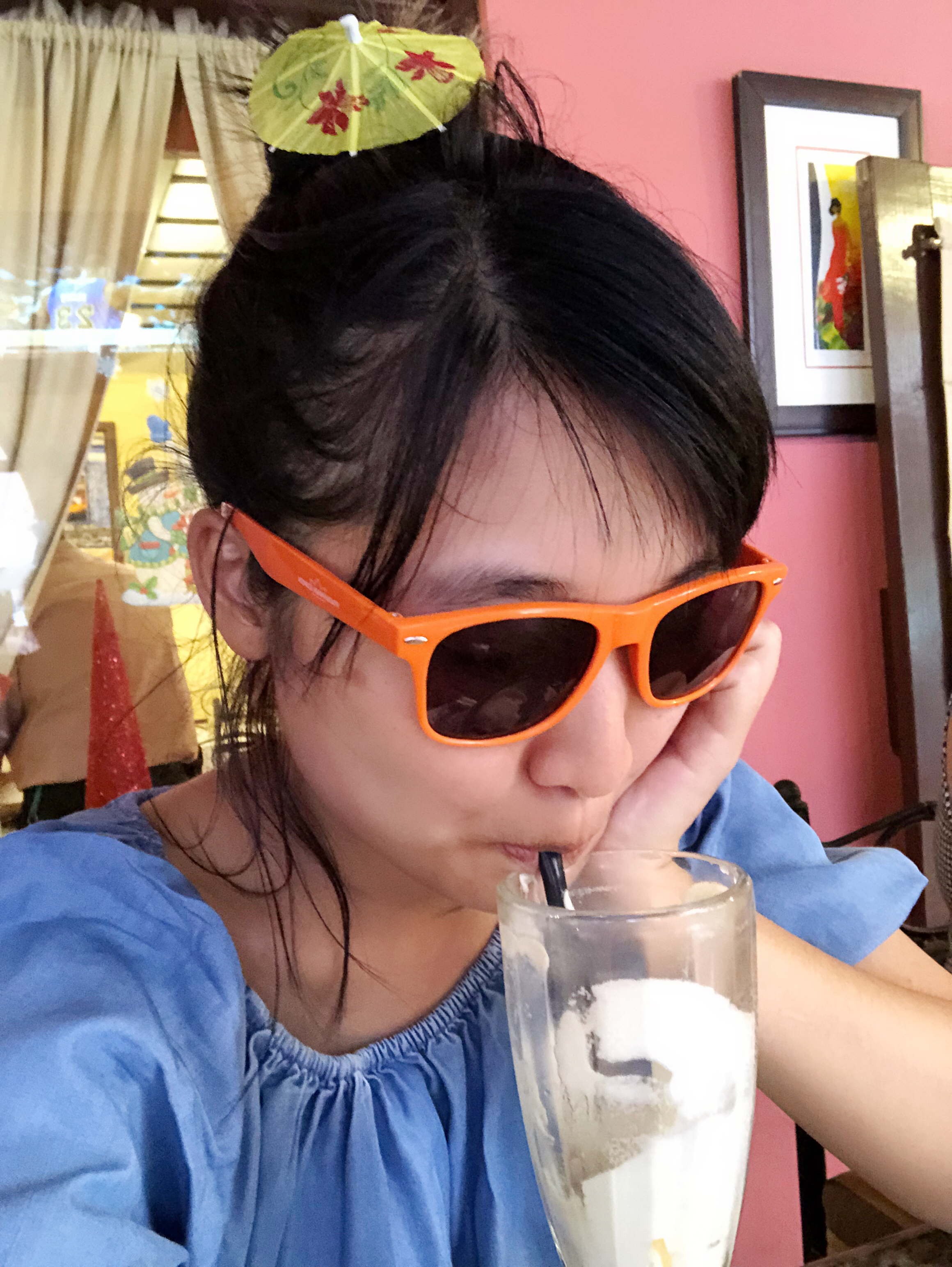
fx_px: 1172
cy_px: 634
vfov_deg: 56.8
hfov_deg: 44.2
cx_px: 476
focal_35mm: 32
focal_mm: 2.87
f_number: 2.2
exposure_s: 1/15
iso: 640
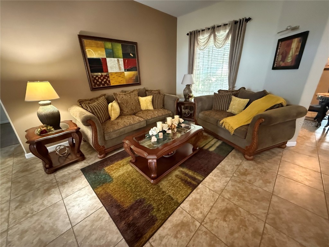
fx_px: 133
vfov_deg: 85.7
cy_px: 124
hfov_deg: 102.1
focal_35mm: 14
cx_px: 164
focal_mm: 2.22
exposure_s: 1/40
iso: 1600
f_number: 2.2
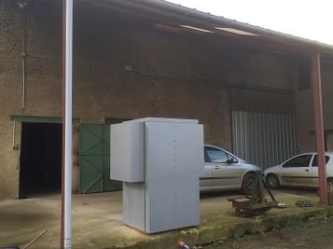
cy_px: 122
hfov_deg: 52.7
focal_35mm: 35
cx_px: 173
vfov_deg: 40.6
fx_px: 336
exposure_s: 1/268
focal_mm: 4.12
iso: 32
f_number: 2.2
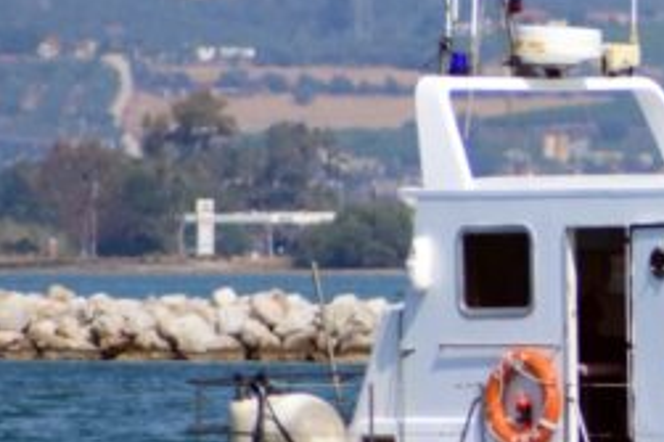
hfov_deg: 1.0
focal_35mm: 2151
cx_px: 799
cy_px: 148
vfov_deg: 0.6
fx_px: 39647
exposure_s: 1/2500
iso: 500
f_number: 6.3
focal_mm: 300
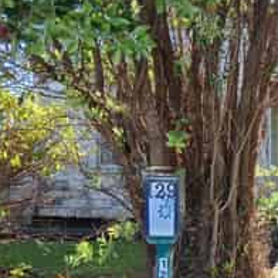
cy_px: 165
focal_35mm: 49
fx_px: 445
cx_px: 291
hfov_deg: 31.5
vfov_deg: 34.6
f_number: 1.8
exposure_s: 1/100
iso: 40
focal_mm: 3.86
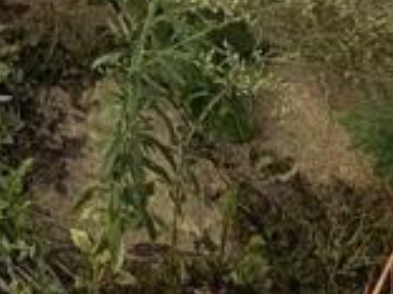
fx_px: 1044
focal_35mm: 92
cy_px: -400
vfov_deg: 12.7
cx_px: -209
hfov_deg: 18.6
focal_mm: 2.22
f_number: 2.2
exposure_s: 1/796
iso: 64
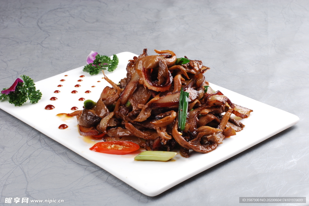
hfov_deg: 27.0
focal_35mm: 75
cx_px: 154
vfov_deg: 18.2
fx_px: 644
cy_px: 103
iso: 100
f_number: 13
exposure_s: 1/160
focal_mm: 50
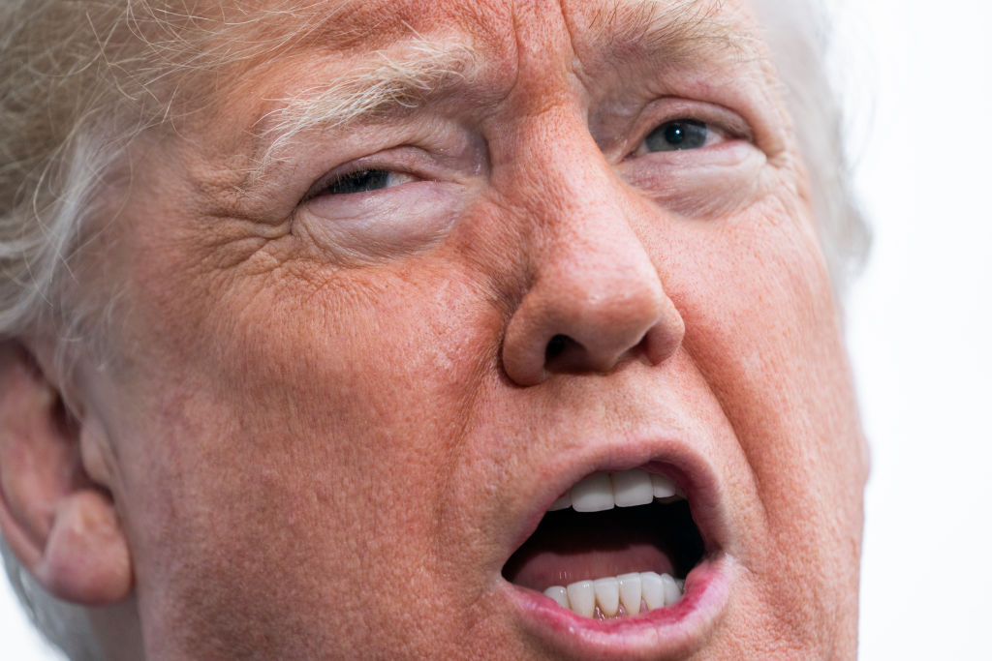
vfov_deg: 3.4
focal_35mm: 400
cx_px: 496
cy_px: 330
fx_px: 11023
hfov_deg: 5.2
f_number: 5.6
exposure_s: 1/125
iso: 1000
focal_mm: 400
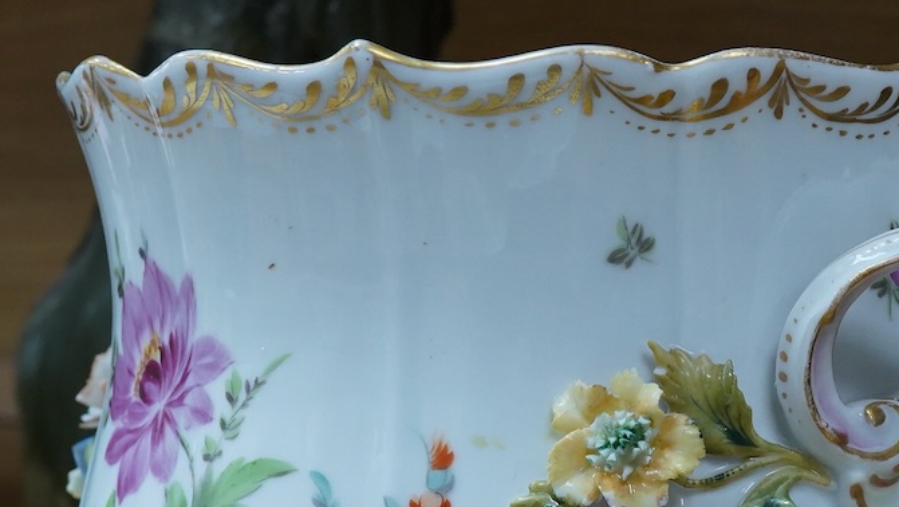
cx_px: 751
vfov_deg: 15.1
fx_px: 1884
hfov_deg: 26.2
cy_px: 464
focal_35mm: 79
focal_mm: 30
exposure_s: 1/100
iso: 2500
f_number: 14
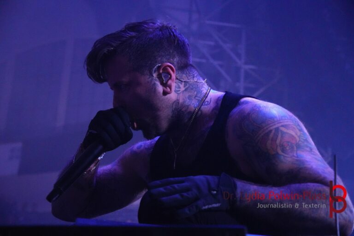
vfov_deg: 17.2
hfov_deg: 25.5
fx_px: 782
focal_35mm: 80
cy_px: 118
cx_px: 177
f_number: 4.5
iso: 6400
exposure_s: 1/60
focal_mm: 53
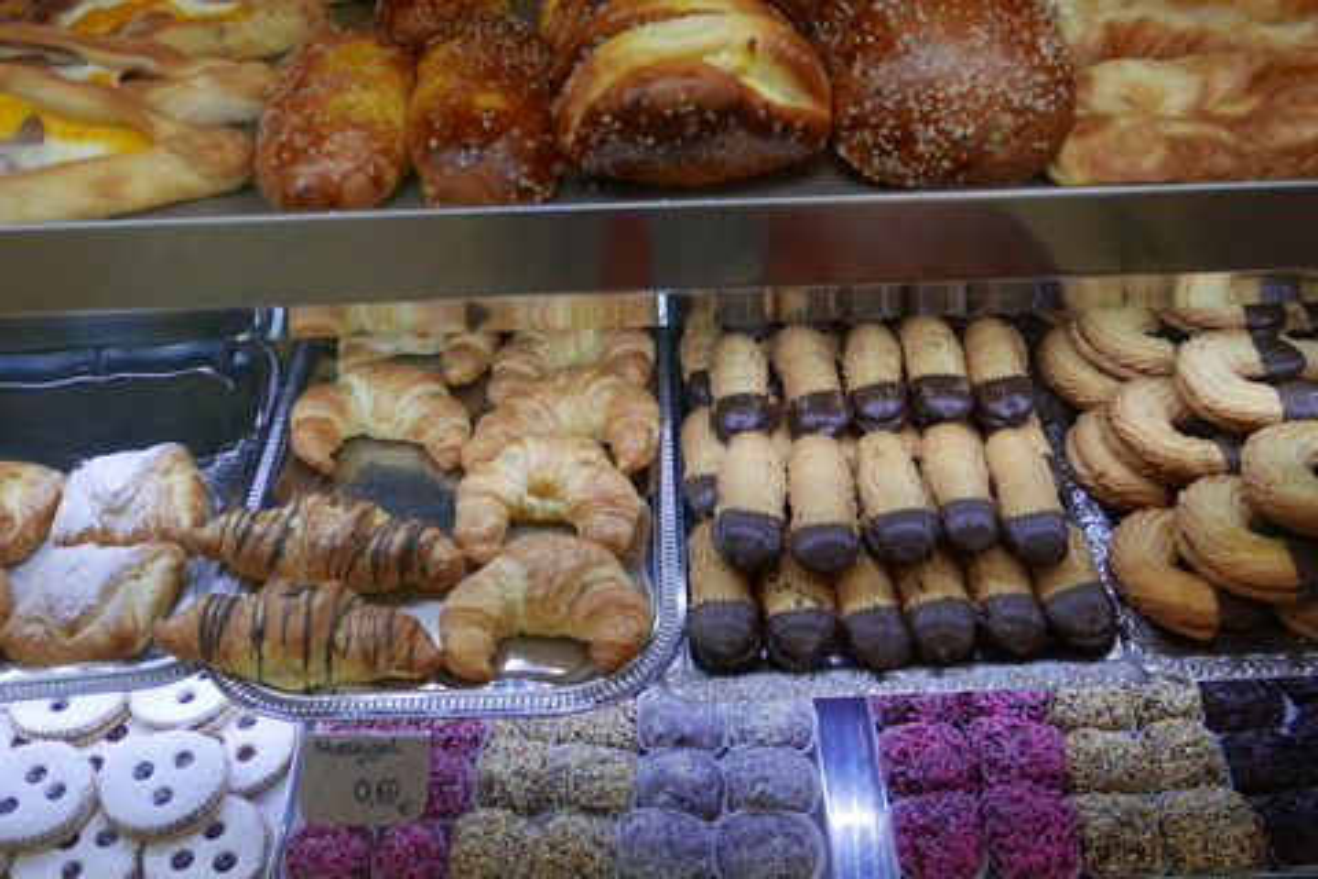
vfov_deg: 33.4
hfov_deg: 48.5
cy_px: 440
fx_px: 1464
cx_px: 659
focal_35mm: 40
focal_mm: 17.9
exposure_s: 1/80
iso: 200
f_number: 2.5
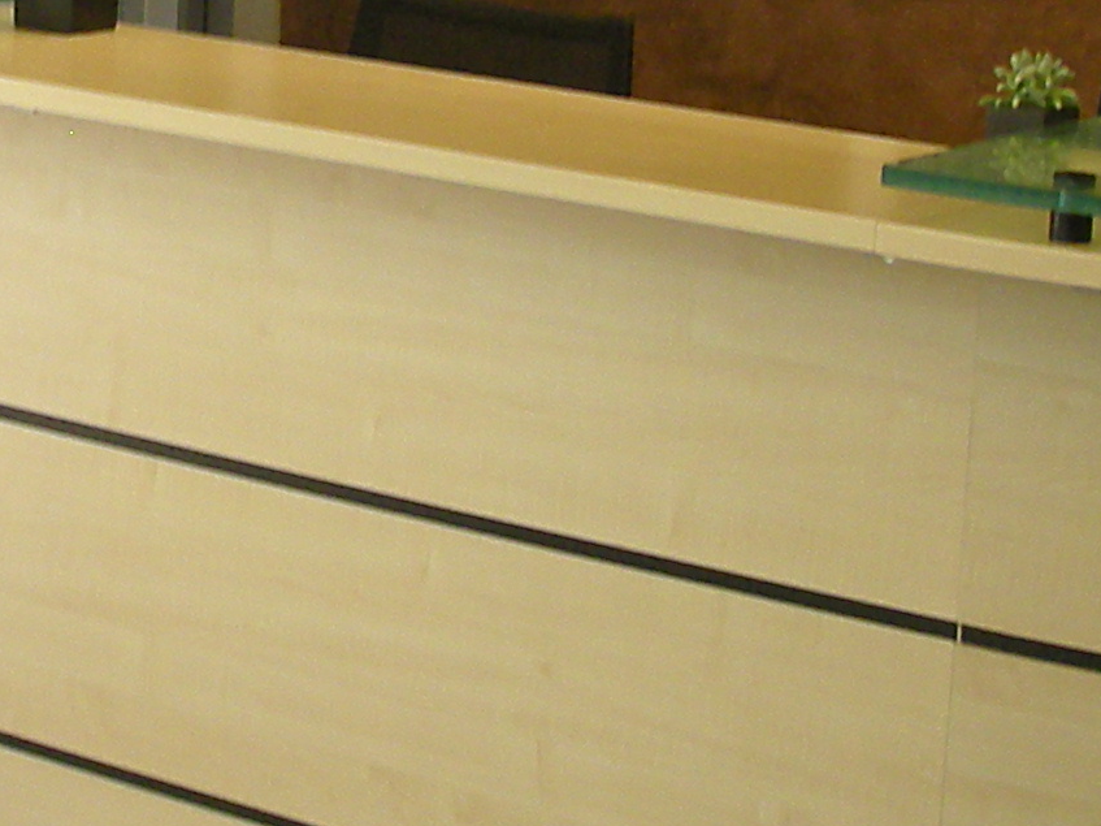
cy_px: -73
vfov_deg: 11.5
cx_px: -148
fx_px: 4039
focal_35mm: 127
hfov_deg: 15.1
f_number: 2.8
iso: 120
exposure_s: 1/30
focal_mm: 5.8
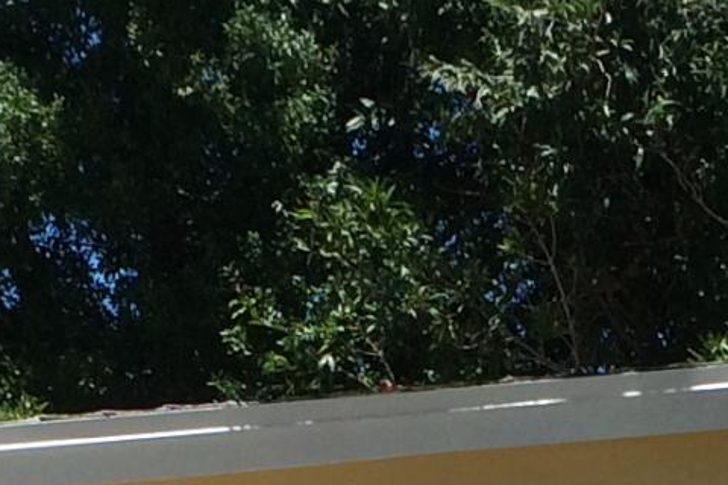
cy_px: 1109
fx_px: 3943
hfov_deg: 10.5
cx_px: 617
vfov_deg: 6.7
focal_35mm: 195
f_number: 2.2
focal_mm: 4.12
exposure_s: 1/2160
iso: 40
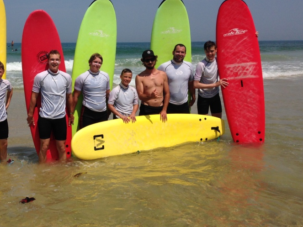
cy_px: 95
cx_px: 84
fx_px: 446
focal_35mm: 51
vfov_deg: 28.5
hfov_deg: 36.8
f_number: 2.4
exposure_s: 1/4525
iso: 50
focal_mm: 4.12
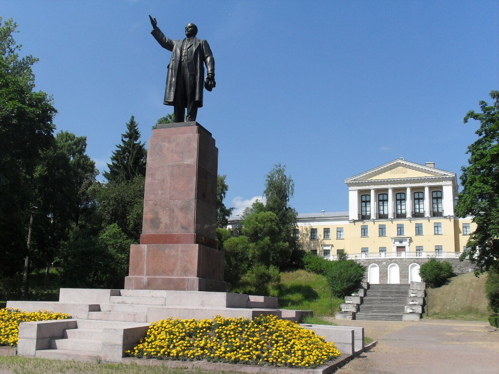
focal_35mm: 38
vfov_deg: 37.7
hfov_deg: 49.0
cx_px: 250
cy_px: 187
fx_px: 548
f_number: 8.3
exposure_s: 1/250
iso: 80
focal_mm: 6.3
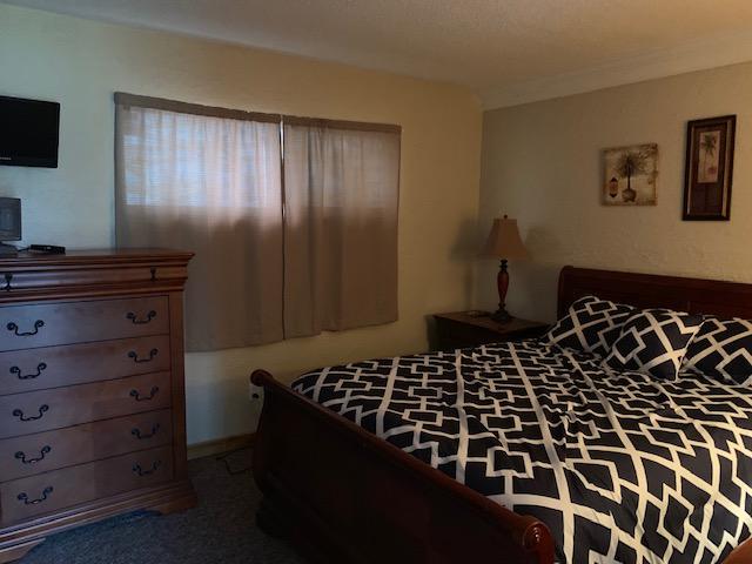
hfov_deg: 67.3
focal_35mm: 26
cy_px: 282
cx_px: 376
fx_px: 565
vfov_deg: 53.1
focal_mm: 4.25
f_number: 1.8
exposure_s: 1/20
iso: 640
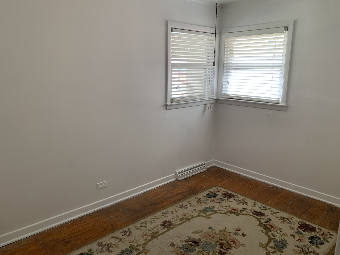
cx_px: 165
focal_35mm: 27
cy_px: 125
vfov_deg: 51.3
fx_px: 265
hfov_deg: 65.3
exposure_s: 1/60
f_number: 1.8
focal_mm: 4.25
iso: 200
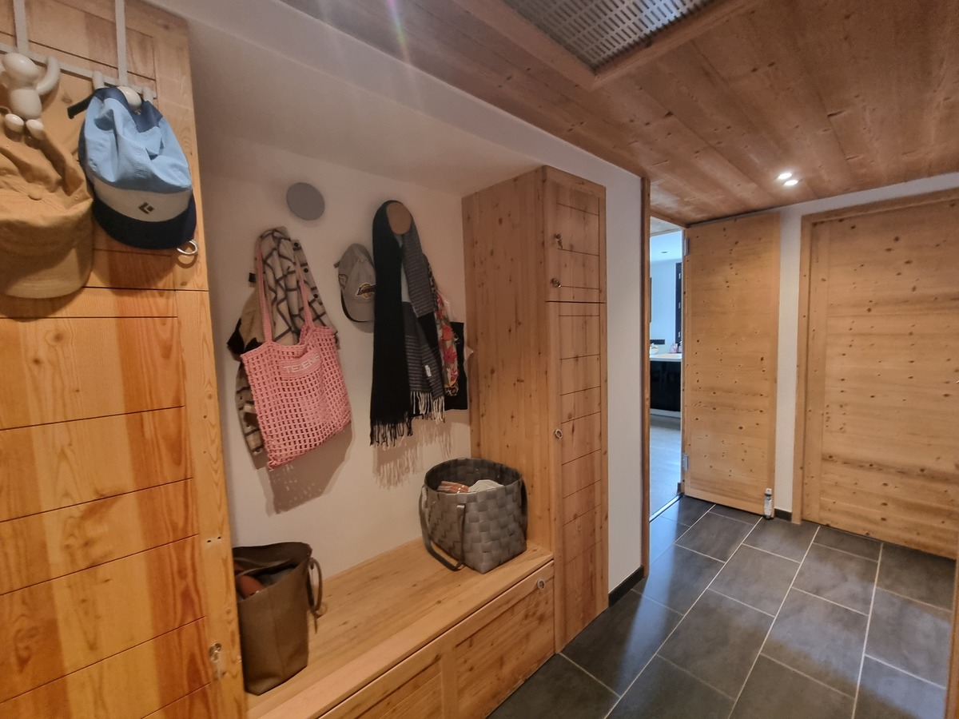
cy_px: 360
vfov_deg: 89.9
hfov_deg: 106.2
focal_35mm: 13
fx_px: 360
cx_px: 480
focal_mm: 2.2
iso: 800
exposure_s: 1/25
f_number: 2.2
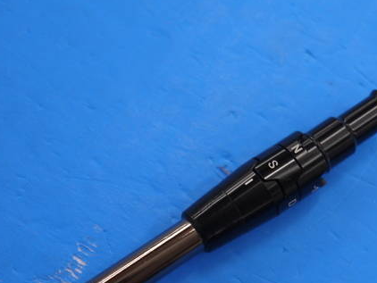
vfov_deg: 14.8
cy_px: 174
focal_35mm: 100
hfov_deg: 19.5
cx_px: 261
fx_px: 1090
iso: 500
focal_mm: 33
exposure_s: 1/125
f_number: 5.2
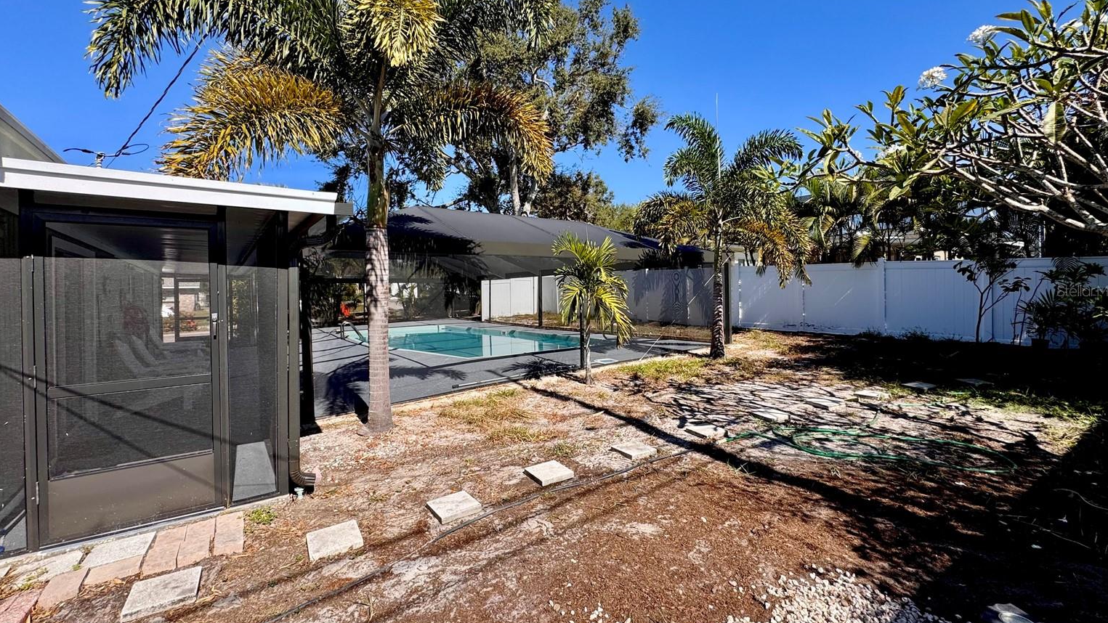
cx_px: 544
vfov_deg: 67.0
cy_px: 290
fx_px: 470
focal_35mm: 16
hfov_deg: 99.4
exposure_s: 1/1277
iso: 40
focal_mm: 2.22
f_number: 2.2
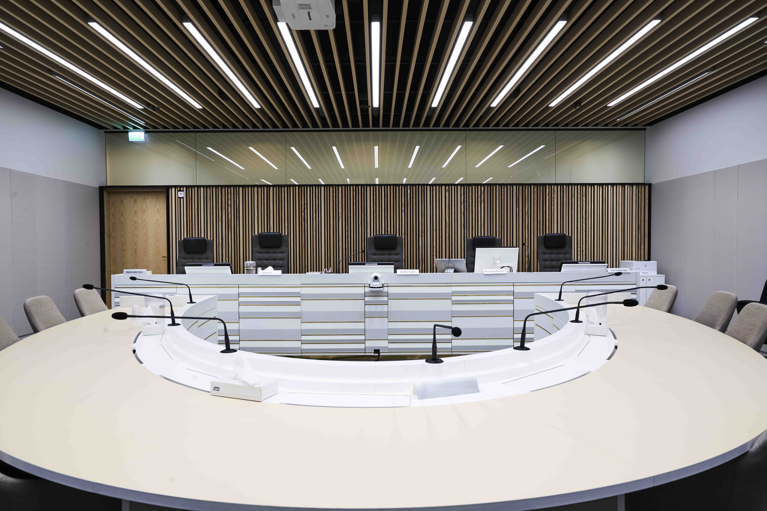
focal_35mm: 23
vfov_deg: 55.1
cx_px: 384
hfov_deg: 76.1
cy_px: 256
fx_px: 490
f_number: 11
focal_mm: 23
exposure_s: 1/1.25
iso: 100
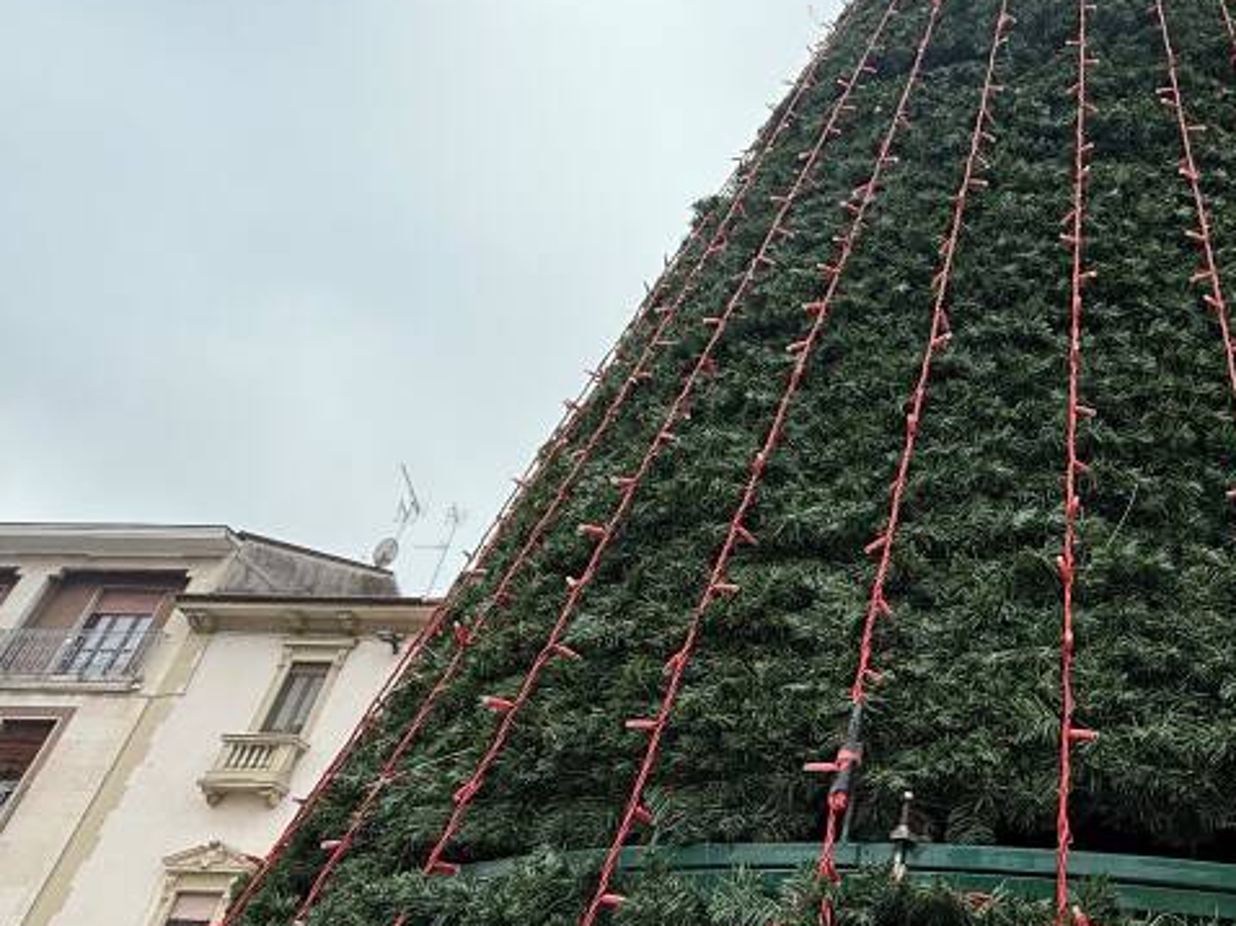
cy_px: 419
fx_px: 1071
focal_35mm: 30
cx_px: 1014
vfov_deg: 46.7
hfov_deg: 55.2
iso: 50
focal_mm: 2.22
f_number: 2.2
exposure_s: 1/613
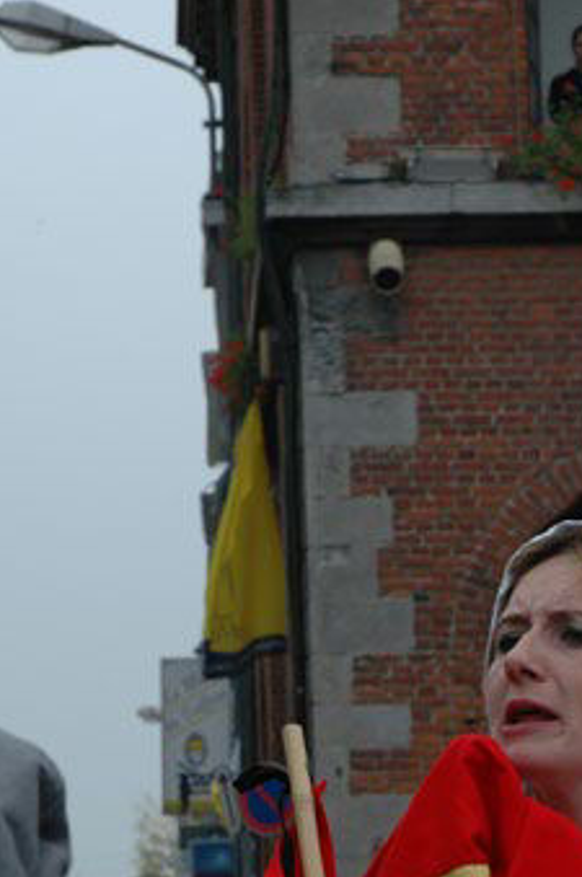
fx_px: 4305
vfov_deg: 11.6
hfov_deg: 7.7
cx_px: 310
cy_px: 776
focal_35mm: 177
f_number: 6.3
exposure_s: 1/320
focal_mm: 50
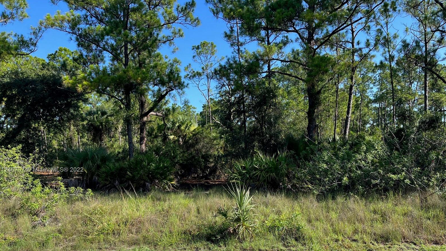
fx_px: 343
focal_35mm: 29
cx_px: 221
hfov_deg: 66.1
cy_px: 170
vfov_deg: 39.6
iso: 50
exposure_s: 1/1325
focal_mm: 5.1
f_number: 1.6
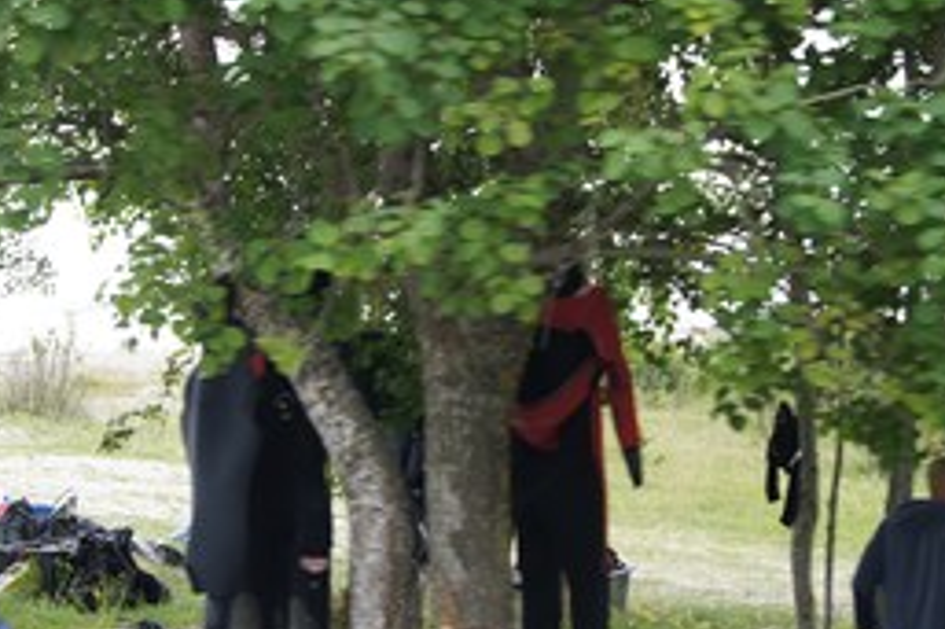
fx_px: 1836
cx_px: 412
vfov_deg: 19.4
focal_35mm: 70
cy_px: 257
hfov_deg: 28.8
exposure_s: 1/100
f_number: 6.3
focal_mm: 30
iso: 100
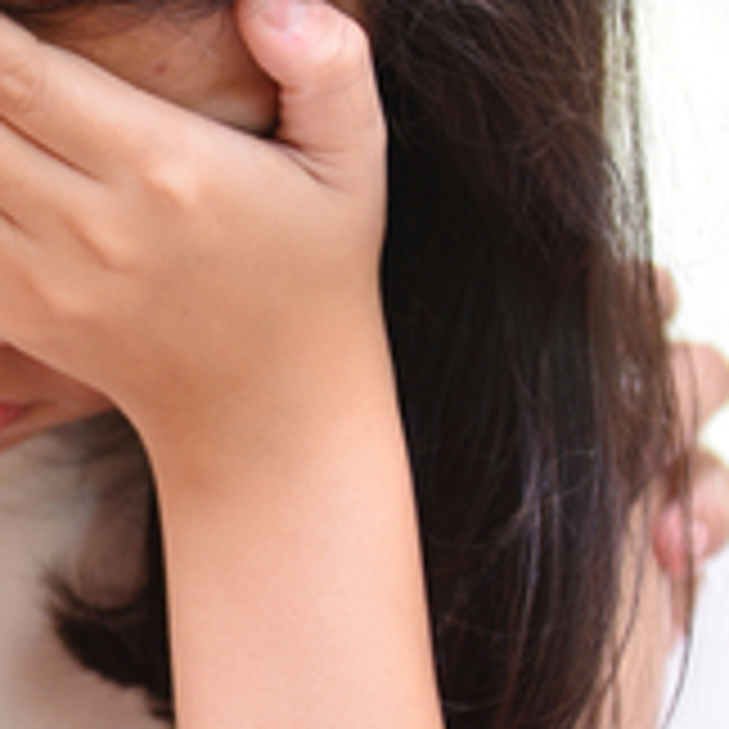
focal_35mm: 243
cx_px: -576
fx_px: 5790
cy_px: 576
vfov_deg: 7.2
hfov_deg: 7.0
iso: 200
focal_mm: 58
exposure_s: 1/160
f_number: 2.8
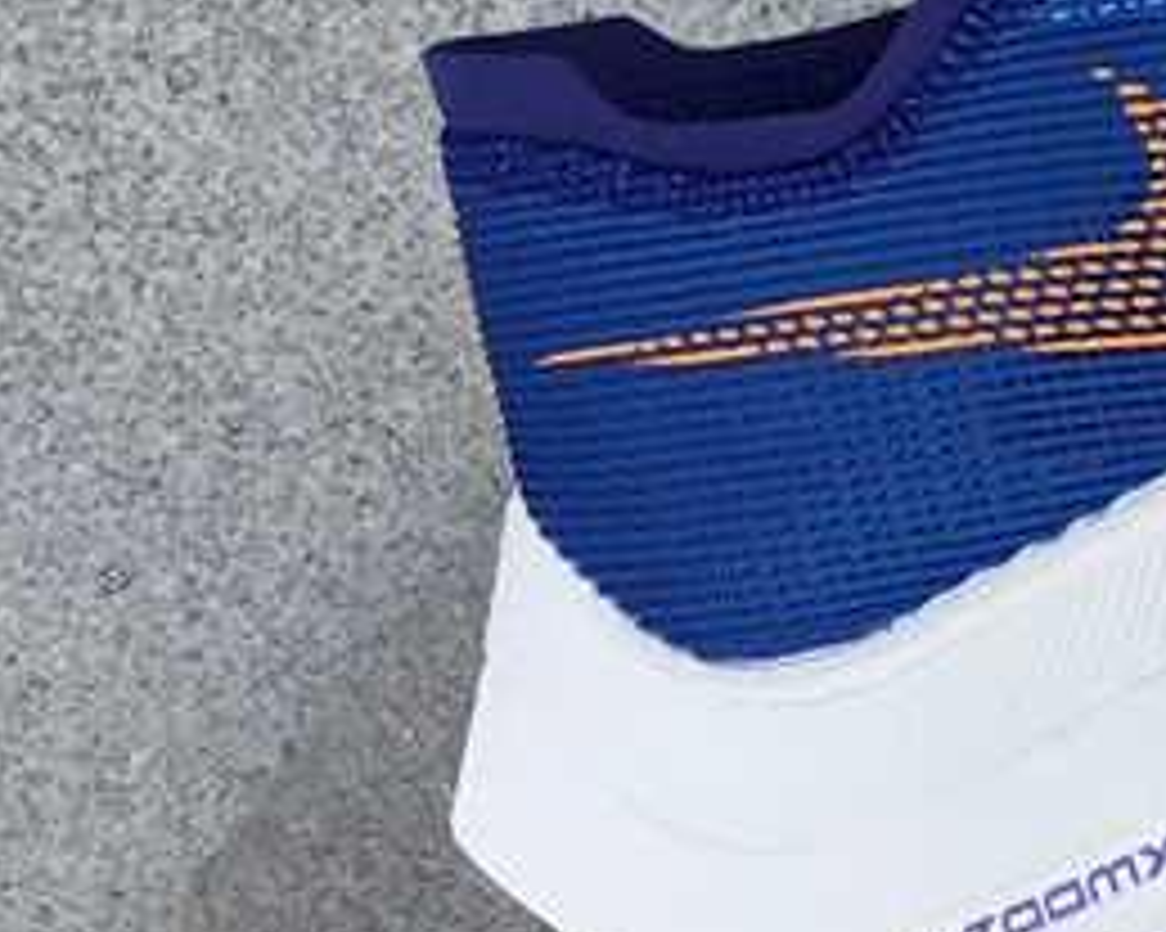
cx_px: 1544
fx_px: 3622
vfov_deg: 14.2
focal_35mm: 105
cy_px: -182
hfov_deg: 17.1
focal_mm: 3.3
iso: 25
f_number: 2.4
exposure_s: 1/476
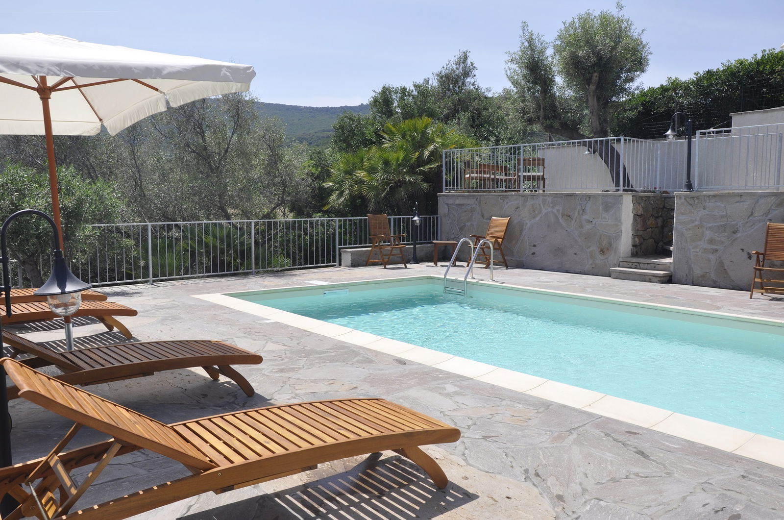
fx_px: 685
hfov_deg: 59.6
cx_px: 392
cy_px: 260
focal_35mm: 32
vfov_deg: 41.6
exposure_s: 1/400
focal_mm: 21
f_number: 10
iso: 200
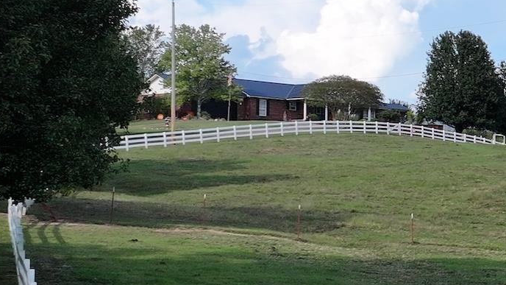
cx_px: 805
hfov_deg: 19.1
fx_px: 1275
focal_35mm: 95
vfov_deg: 12.7
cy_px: 202
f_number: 2.8
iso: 200
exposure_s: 1/2000
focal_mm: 12.29
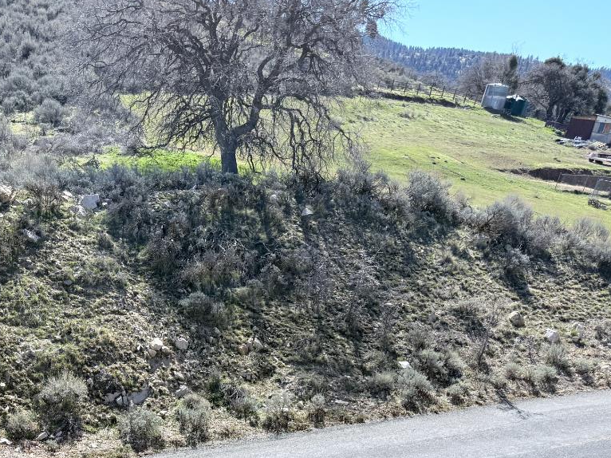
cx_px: 50
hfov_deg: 37.5
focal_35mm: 47
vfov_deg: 29.1
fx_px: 829
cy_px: 442
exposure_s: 1/3279
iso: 80
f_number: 1.78
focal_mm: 6.76
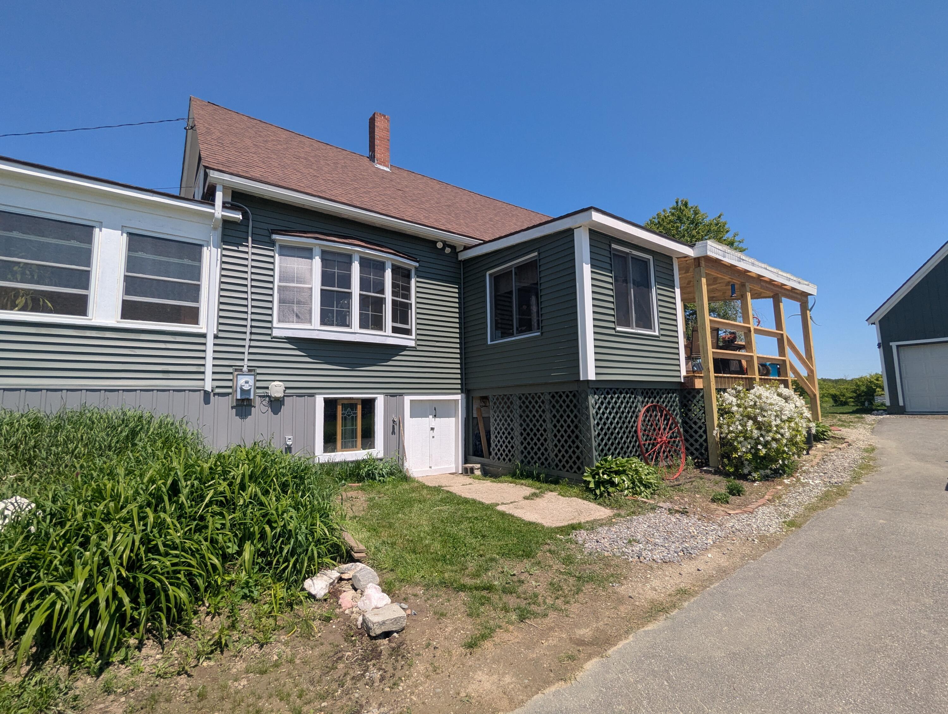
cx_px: 474
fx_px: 439
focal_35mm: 16
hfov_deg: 94.4
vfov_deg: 78.2
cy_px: 357
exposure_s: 1/2299
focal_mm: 2.35
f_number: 2.2
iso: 46
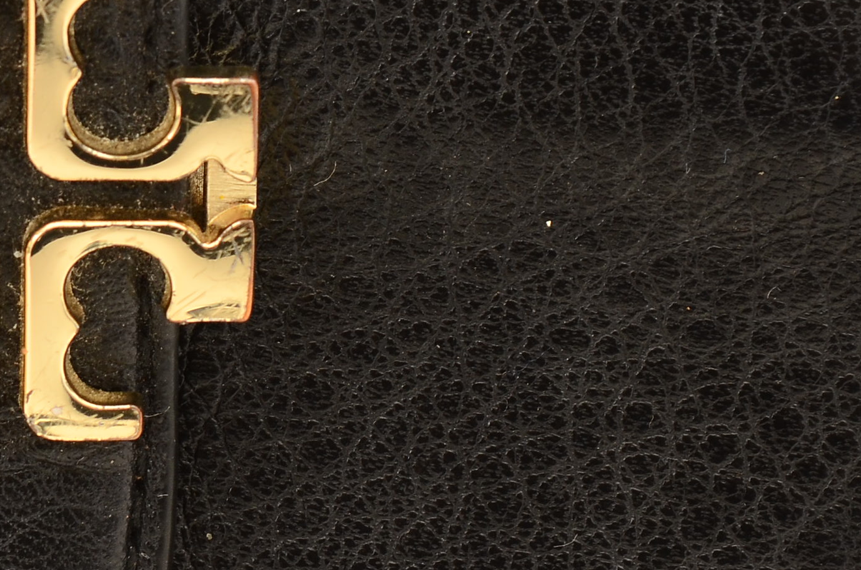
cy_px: 191
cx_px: -8
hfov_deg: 9.3
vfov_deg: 6.2
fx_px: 5282
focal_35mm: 221
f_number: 10
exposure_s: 1/60
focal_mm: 55
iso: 320
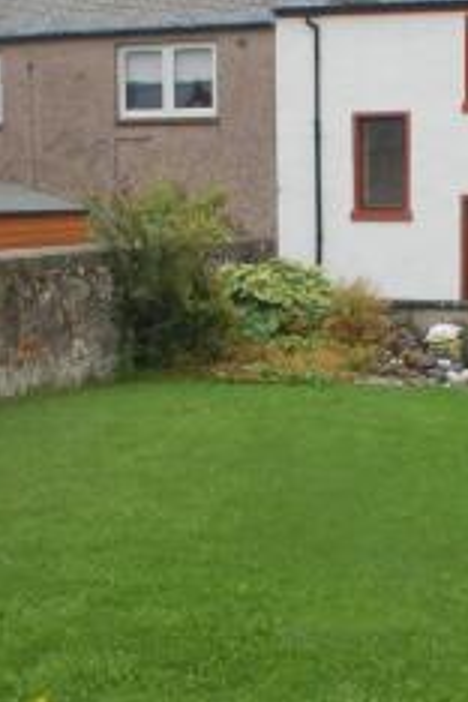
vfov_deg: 24.2
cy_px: 404
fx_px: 1638
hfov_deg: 16.1
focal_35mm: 84
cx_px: 406
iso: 320
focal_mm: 30
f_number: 5.6
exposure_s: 1/125
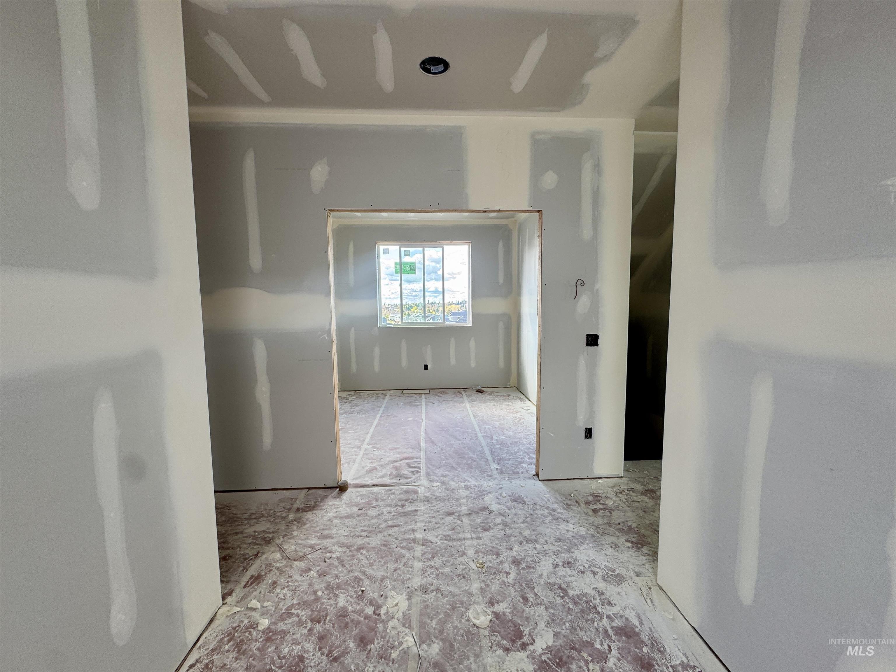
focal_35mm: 14
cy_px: 336
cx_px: 448
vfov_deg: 85.7
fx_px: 362
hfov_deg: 102.1
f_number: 2.2
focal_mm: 2.22
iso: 40
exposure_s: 1/99
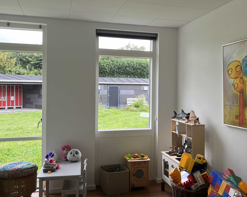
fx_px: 263
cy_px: 94
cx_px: 133
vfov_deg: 41.1
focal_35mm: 36
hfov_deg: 50.2
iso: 40
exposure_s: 1/156
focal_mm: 5.7
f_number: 1.5
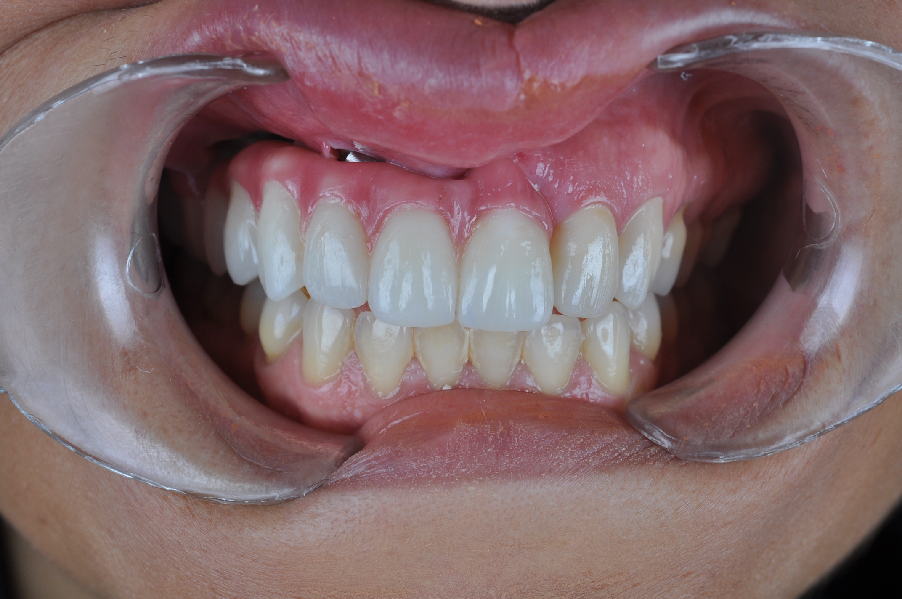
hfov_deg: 22.6
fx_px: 2252
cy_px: 300
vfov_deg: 15.2
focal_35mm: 90
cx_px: 451
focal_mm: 60
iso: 200
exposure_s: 1/125
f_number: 14
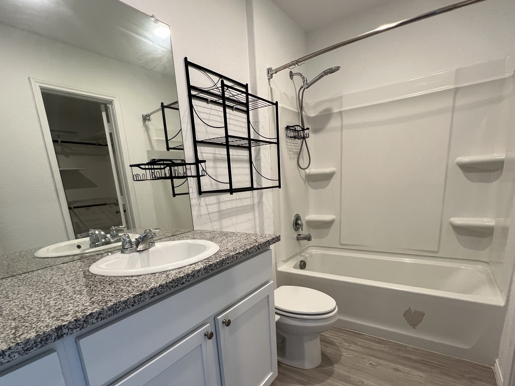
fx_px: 253
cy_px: 247
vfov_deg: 73.2
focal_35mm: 17
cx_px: 249
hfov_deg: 91.0
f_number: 1.8
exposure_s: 1/120
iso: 160
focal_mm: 1.57
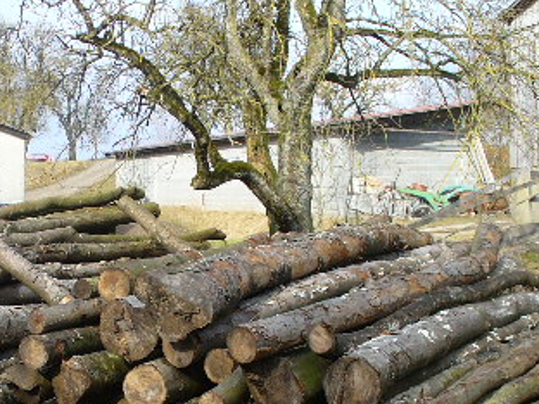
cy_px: 352
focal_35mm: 76
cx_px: 161
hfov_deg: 25.5
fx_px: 1183
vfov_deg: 19.1
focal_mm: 6.1
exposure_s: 1/320
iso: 64
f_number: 2.8
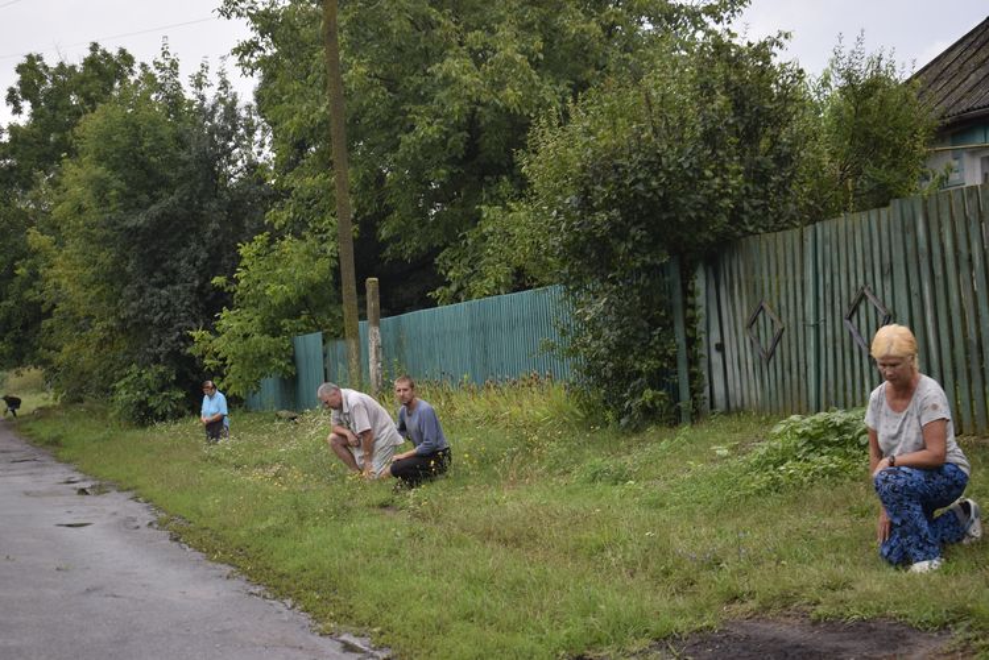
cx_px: 494
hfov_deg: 33.4
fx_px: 1649
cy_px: 330
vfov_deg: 22.7
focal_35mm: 60
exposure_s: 1/320
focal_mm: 40
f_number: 5
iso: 200
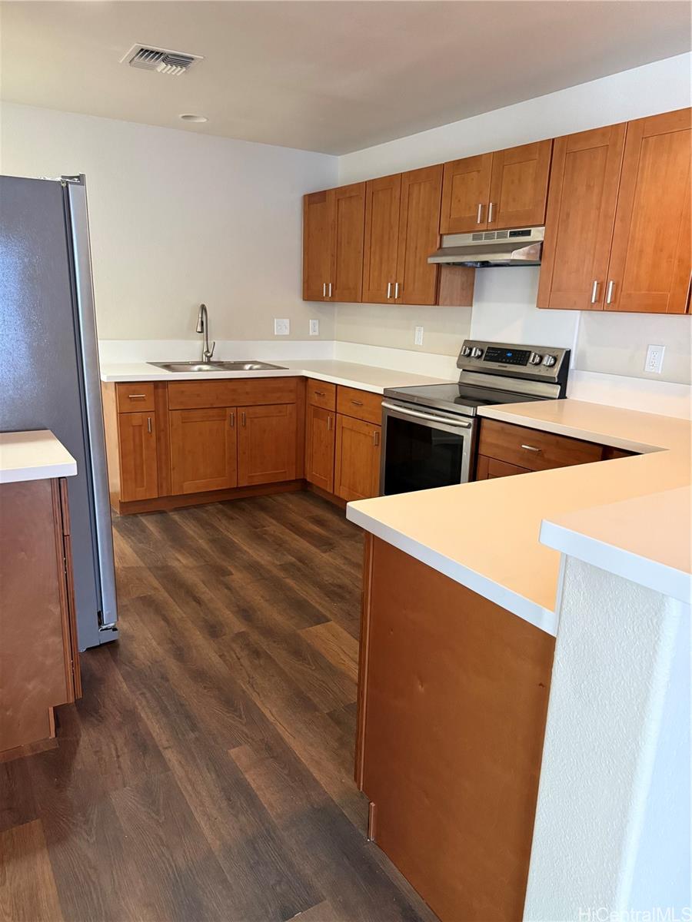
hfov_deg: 56.8
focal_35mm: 24
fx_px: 640
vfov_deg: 71.6
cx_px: 346
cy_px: 461
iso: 640
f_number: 1.78
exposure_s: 1/60
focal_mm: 6.76
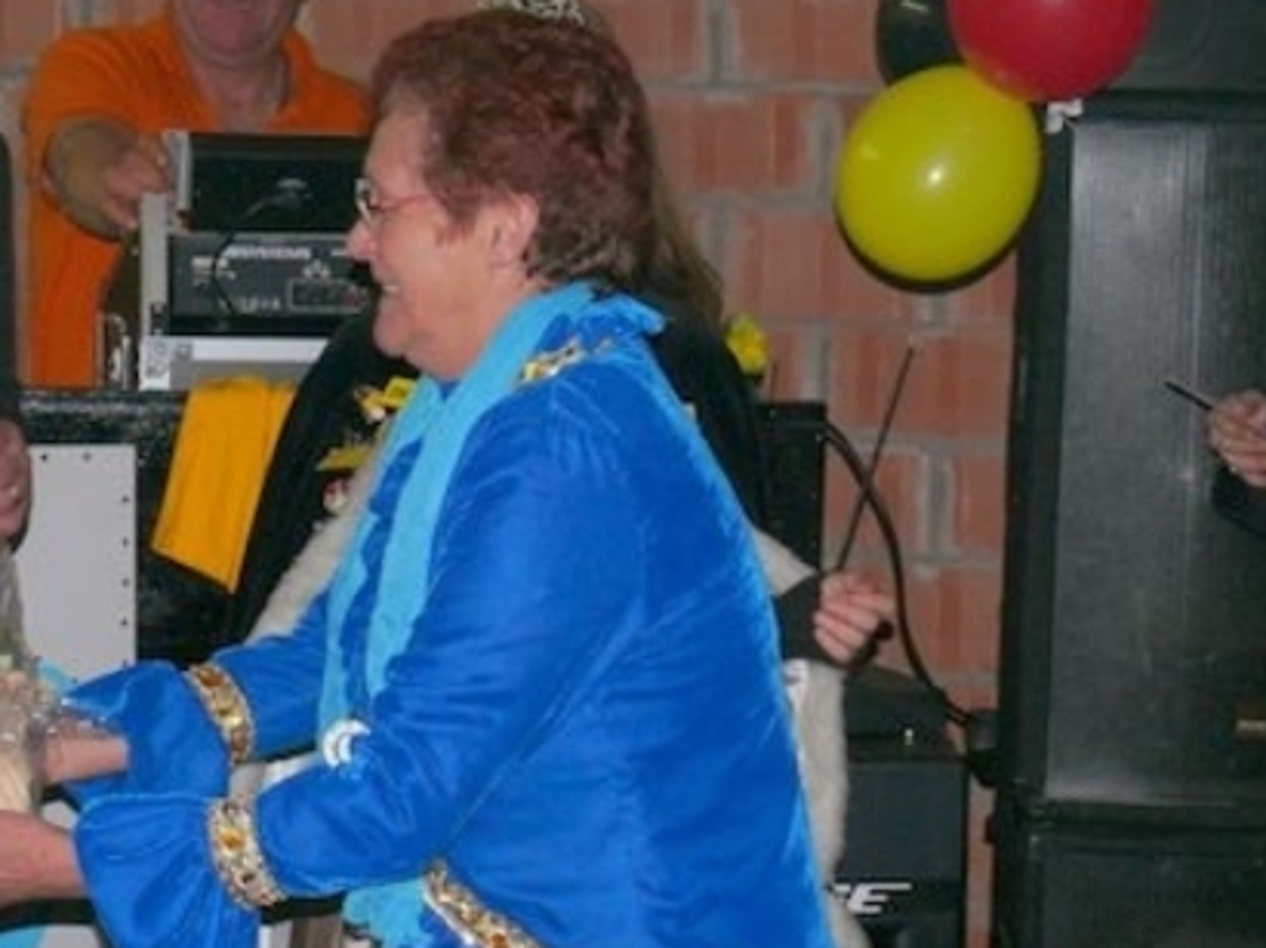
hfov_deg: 17.3
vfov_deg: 13.0
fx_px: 4168
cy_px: 394
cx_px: 693
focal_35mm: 114
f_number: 5
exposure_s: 1/60
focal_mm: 16.4
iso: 100
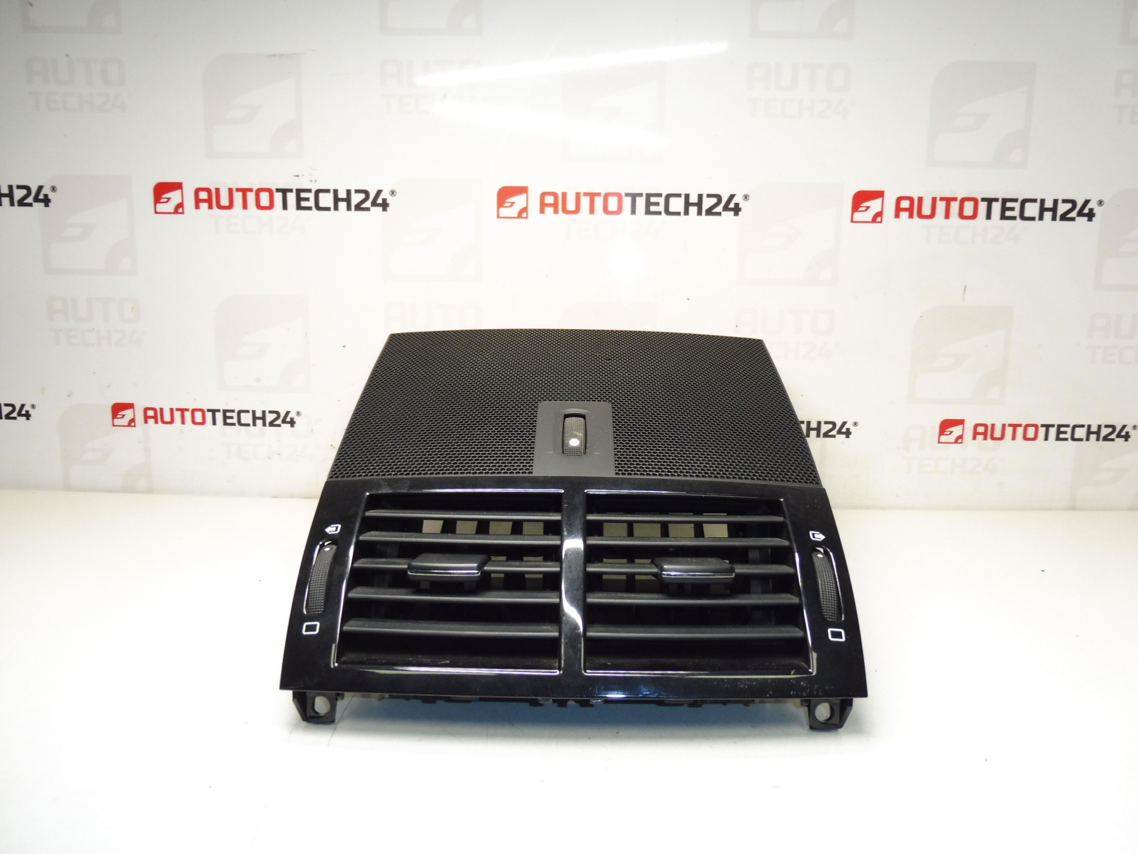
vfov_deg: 56.8
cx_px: 569
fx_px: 789
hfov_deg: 71.6
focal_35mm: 24
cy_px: 427
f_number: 3.5
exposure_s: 1/60
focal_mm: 4.3
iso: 200
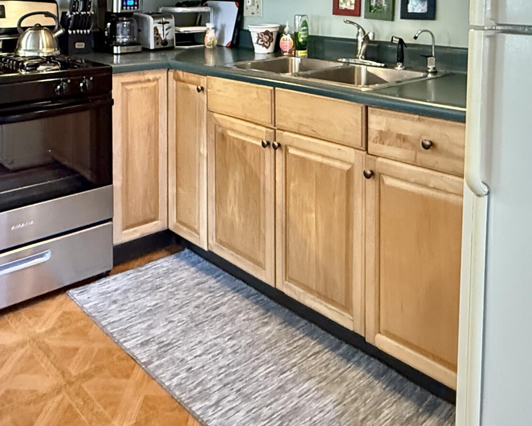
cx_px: 262
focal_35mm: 37
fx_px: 582
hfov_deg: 49.1
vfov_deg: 36.5
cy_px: 10
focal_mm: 2.22
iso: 1000
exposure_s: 1/40
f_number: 2.2
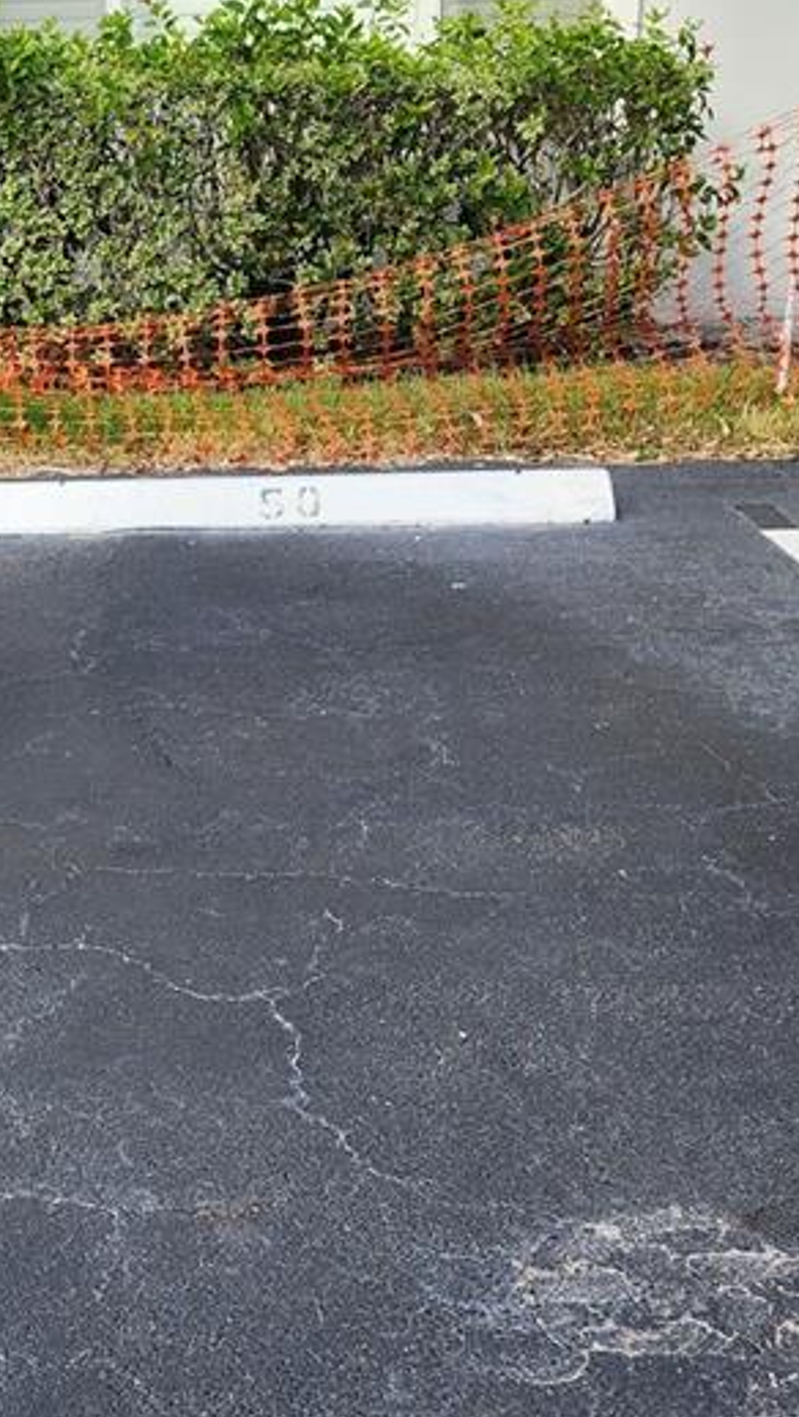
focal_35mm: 58
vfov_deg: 35.5
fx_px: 2181
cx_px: 27
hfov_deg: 20.2
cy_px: 1001
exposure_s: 1/471
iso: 12
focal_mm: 6.4
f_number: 1.8
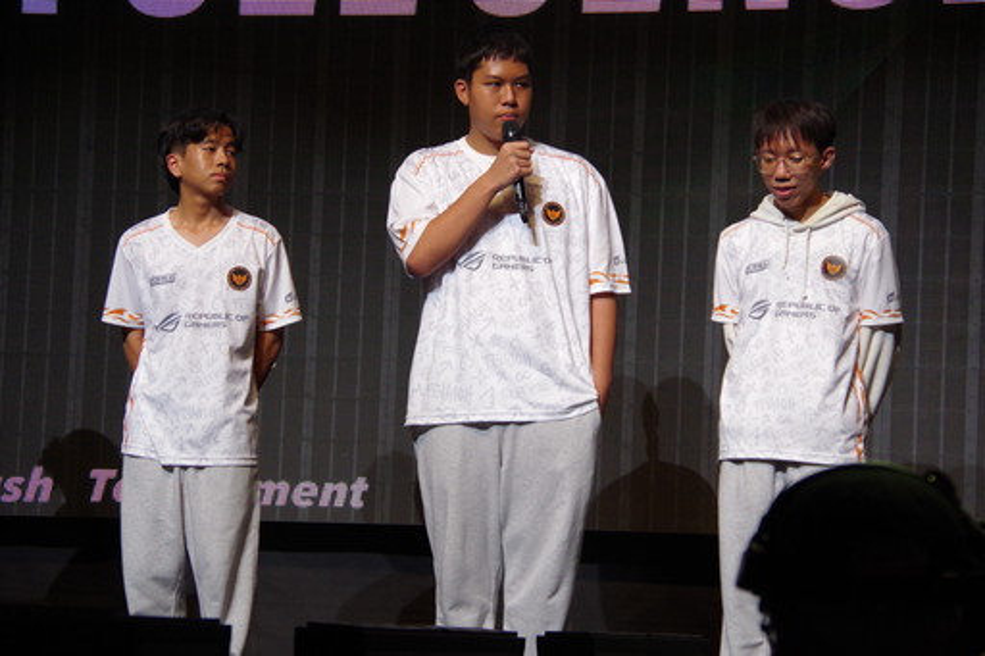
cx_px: 492
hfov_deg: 15.5
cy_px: 328
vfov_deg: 10.4
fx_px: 3610
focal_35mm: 132
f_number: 7.1
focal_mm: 88
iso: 1600
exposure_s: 1/500
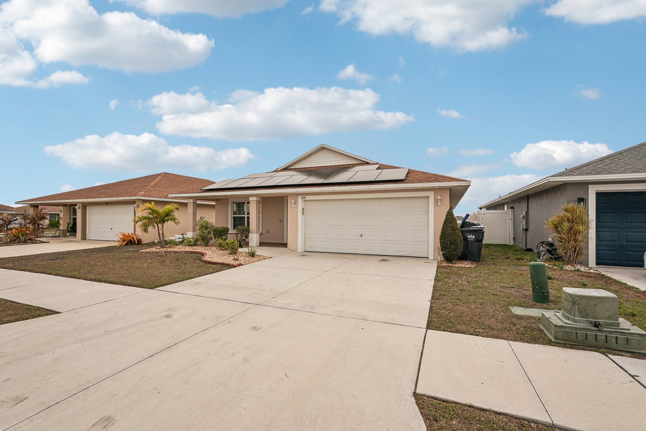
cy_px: 216
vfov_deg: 73.7
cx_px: 323
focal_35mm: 16
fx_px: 287
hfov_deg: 96.7
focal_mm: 16
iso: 400
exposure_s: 1/1250
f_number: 8
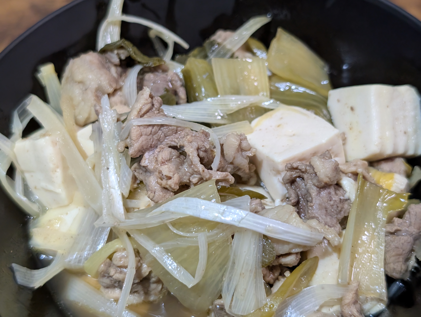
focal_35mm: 49
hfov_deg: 38.9
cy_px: 158
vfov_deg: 29.7
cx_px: 210
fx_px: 597
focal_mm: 6.9
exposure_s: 1/94
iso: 819
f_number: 1.68
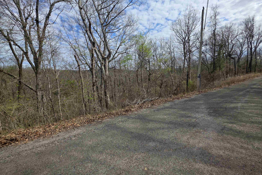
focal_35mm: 14
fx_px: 102
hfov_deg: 104.2
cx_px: 133
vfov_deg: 81.2
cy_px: 88
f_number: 1.9
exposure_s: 1/1989
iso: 40
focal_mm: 2.2
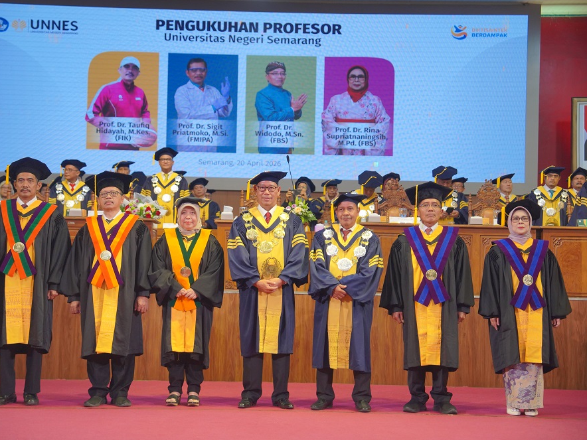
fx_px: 1051
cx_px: 270
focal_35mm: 62
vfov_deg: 23.7
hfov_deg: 31.2
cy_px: 220
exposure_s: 1/80
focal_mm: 57
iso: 2000
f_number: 2.8
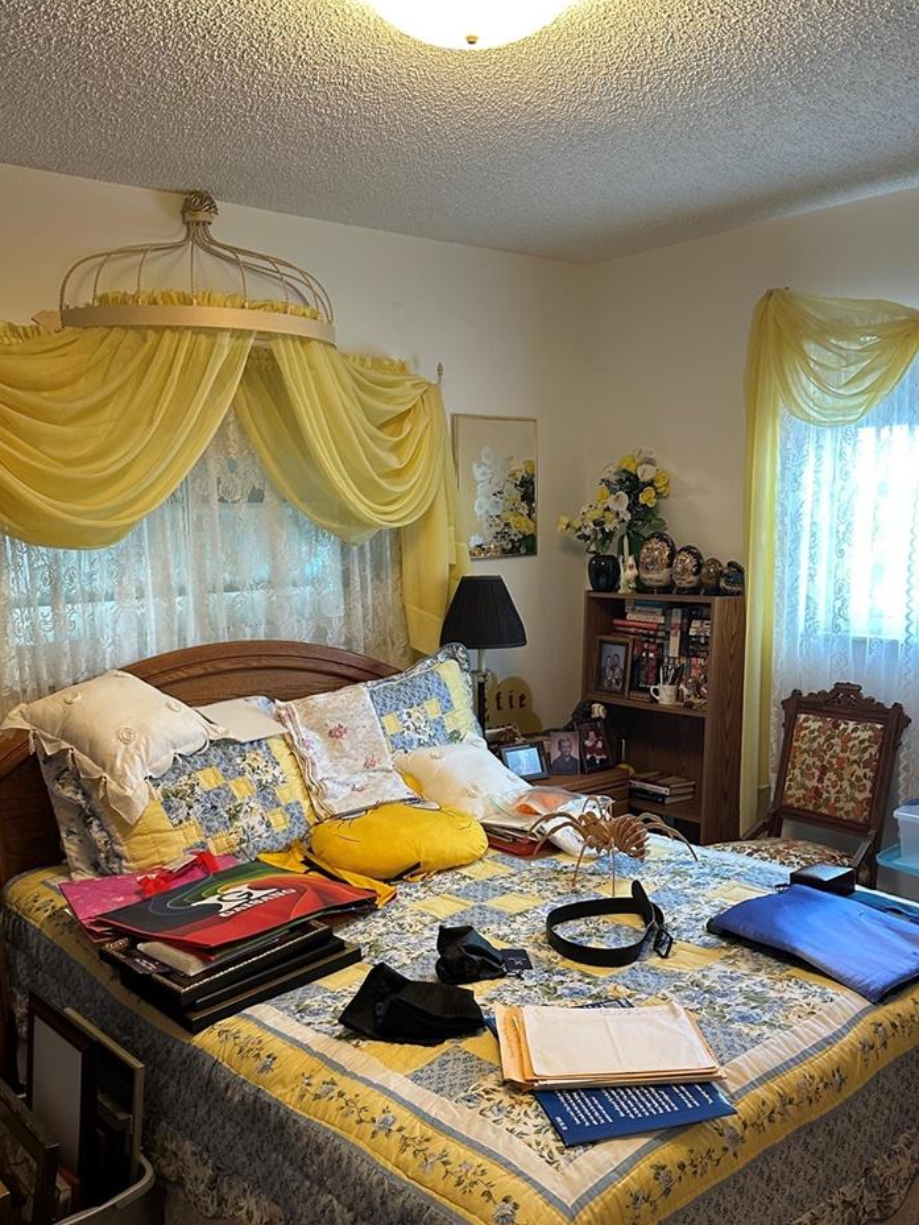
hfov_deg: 45.4
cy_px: 700
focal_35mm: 31
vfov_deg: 58.1
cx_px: 490
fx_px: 1097
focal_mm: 6.86
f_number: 1.78
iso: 250
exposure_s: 1/60
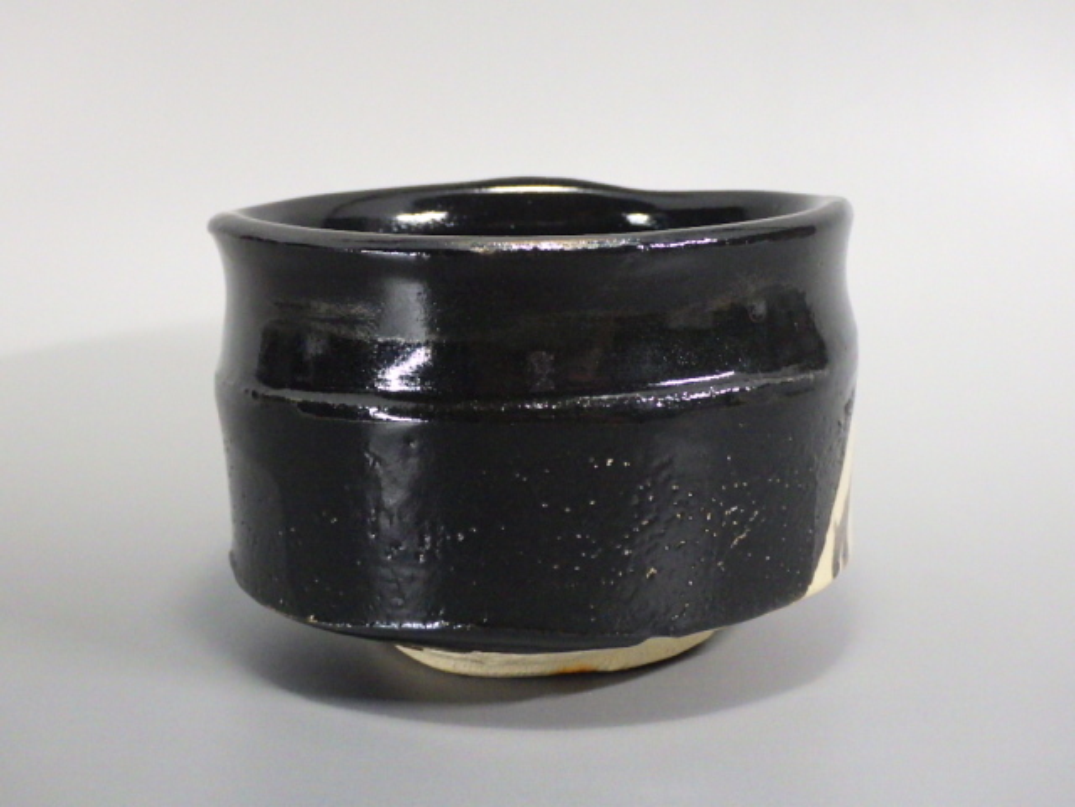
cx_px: 538
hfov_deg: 31.2
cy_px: 404
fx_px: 1925
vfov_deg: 23.7
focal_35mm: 62
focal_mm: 11.1
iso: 400
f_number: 4.6
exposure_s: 1/25
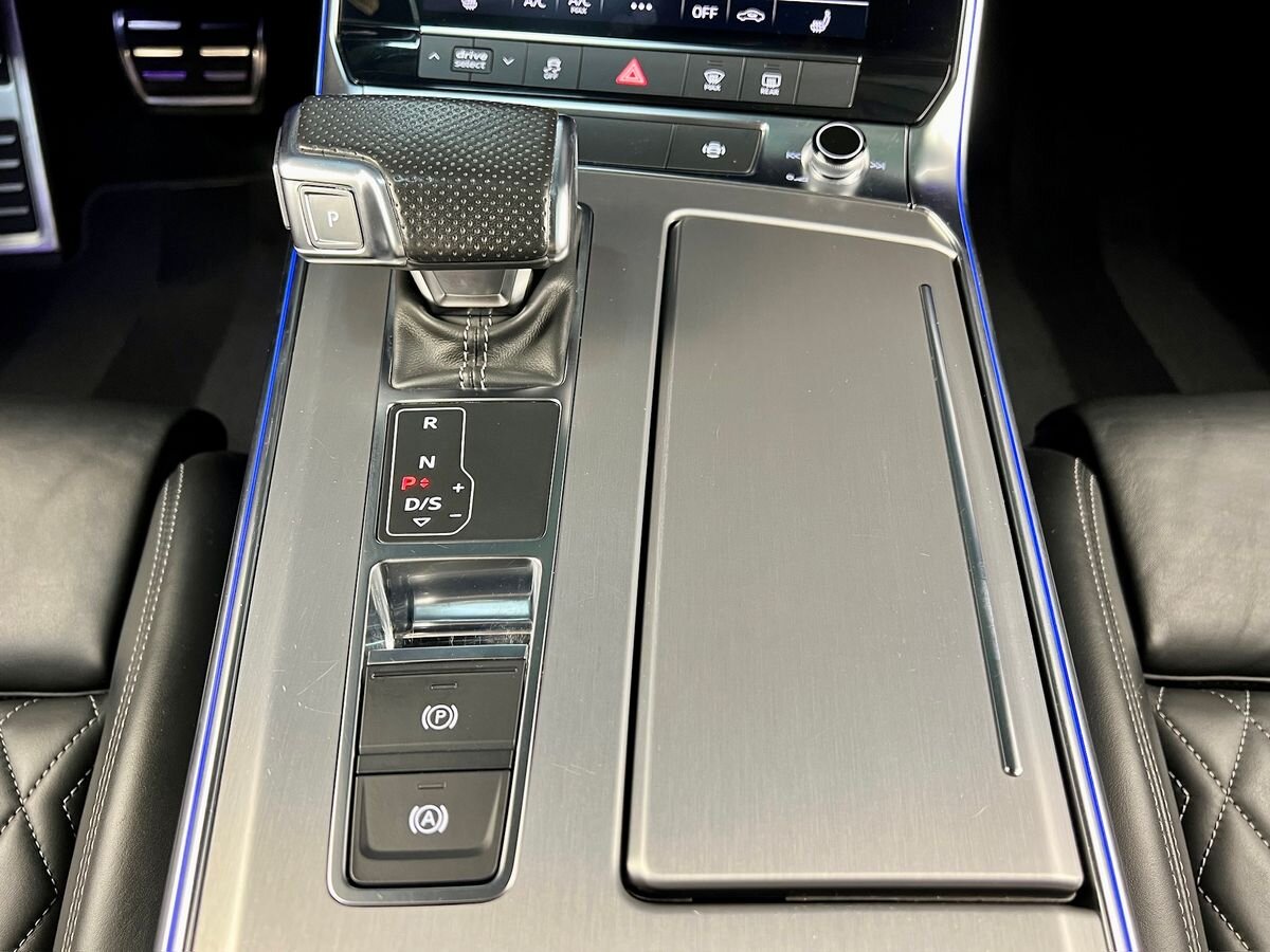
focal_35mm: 26
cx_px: 635
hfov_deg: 67.3
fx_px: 954
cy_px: 476
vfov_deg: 53.1
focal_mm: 5.7
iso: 250
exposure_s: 1/51
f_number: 1.5
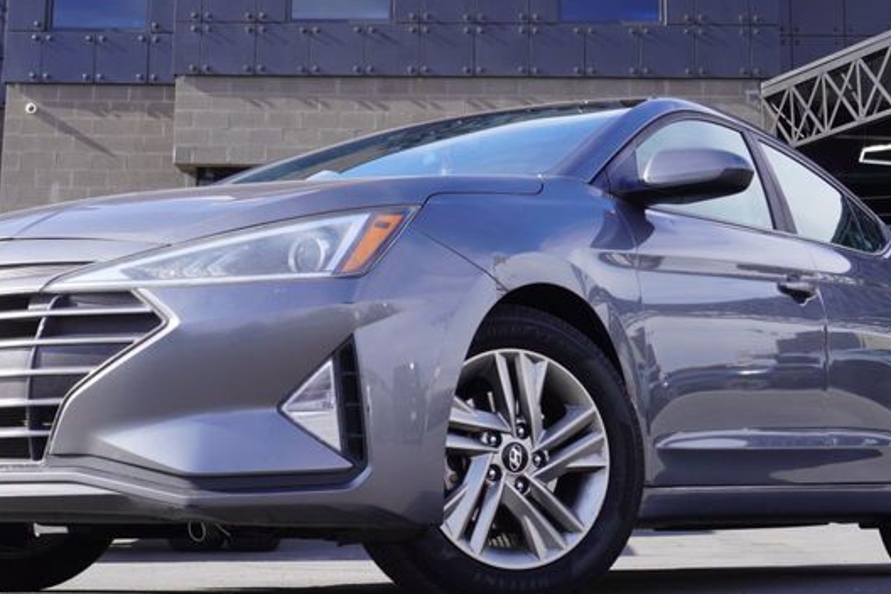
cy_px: 179
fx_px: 1657
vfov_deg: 20.2
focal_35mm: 67
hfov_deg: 30.1
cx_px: 442
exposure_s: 1/100
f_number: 8
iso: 100
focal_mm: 23
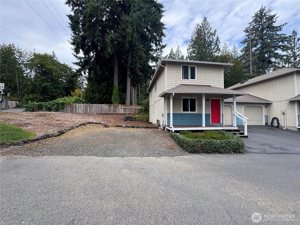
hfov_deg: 102.1
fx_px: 121
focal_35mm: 14
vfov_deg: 85.7
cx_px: 150
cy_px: 112
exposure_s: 1/263
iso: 40
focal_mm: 2.22
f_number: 2.2
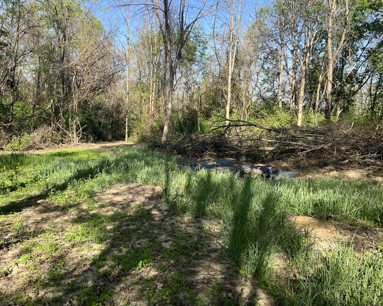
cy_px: 153
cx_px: 165
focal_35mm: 29
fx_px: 329
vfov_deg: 50.0
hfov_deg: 60.2
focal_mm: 5.1
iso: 50
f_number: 1.6
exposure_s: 1/1175
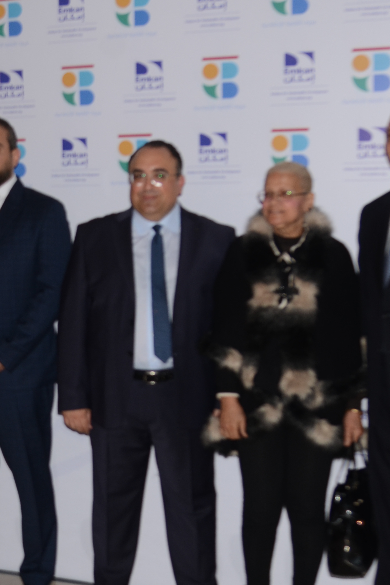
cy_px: 294
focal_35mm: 72
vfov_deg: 28.1
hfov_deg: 18.7
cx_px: 52
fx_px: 1170
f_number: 4.5
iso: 250
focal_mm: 28
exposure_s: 1/250
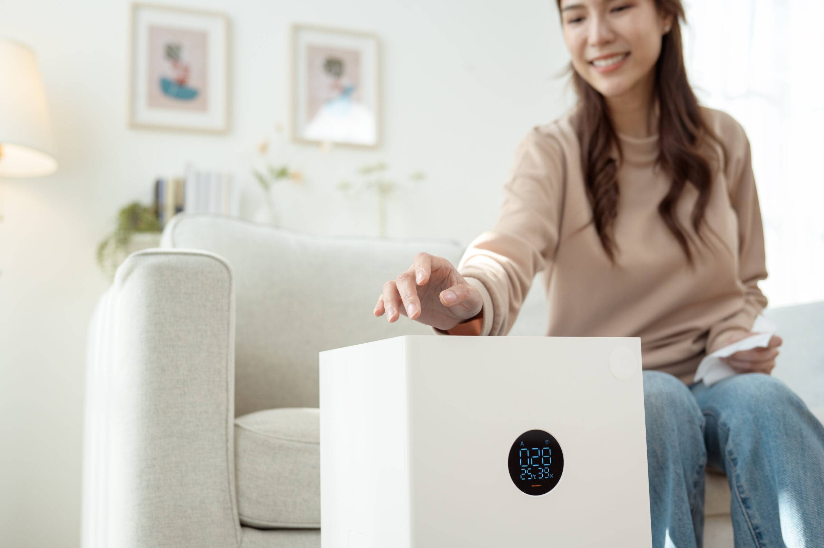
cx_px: 412
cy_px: 274
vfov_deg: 33.4
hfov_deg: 48.5
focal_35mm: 40
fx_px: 915
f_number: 3.5
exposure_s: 1/250
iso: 200
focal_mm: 40
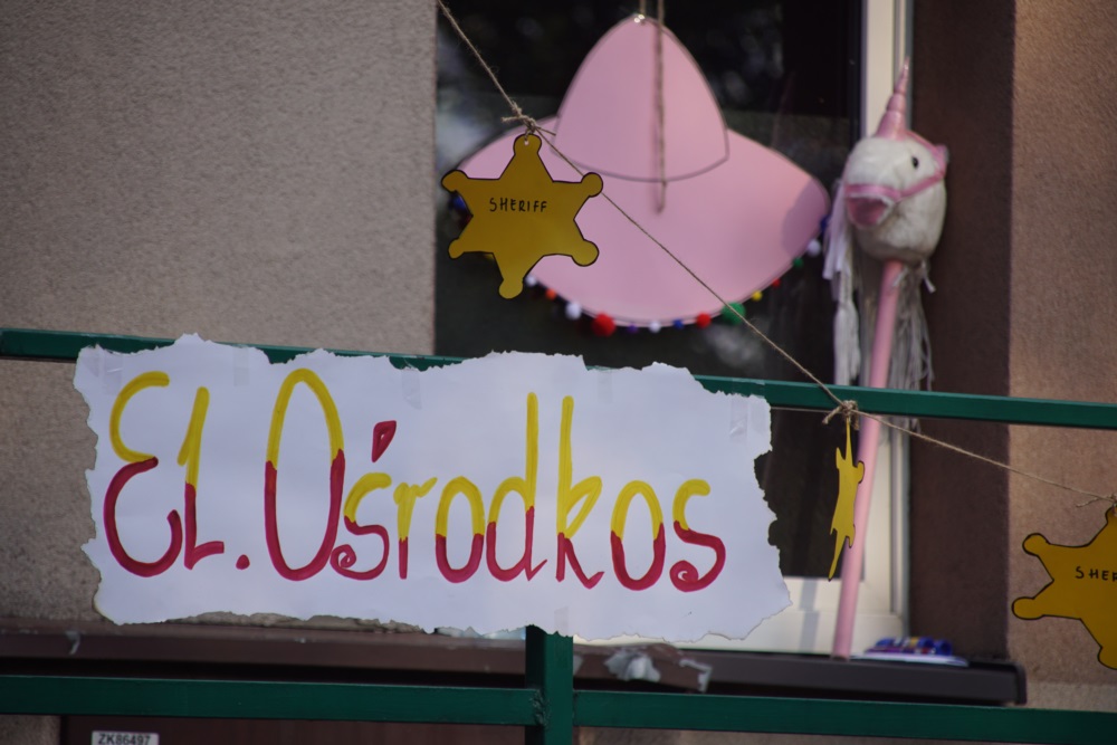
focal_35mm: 300
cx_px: 558
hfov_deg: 6.9
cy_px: 372
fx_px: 9309
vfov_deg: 4.6
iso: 200
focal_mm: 200
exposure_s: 1/320
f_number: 6.3
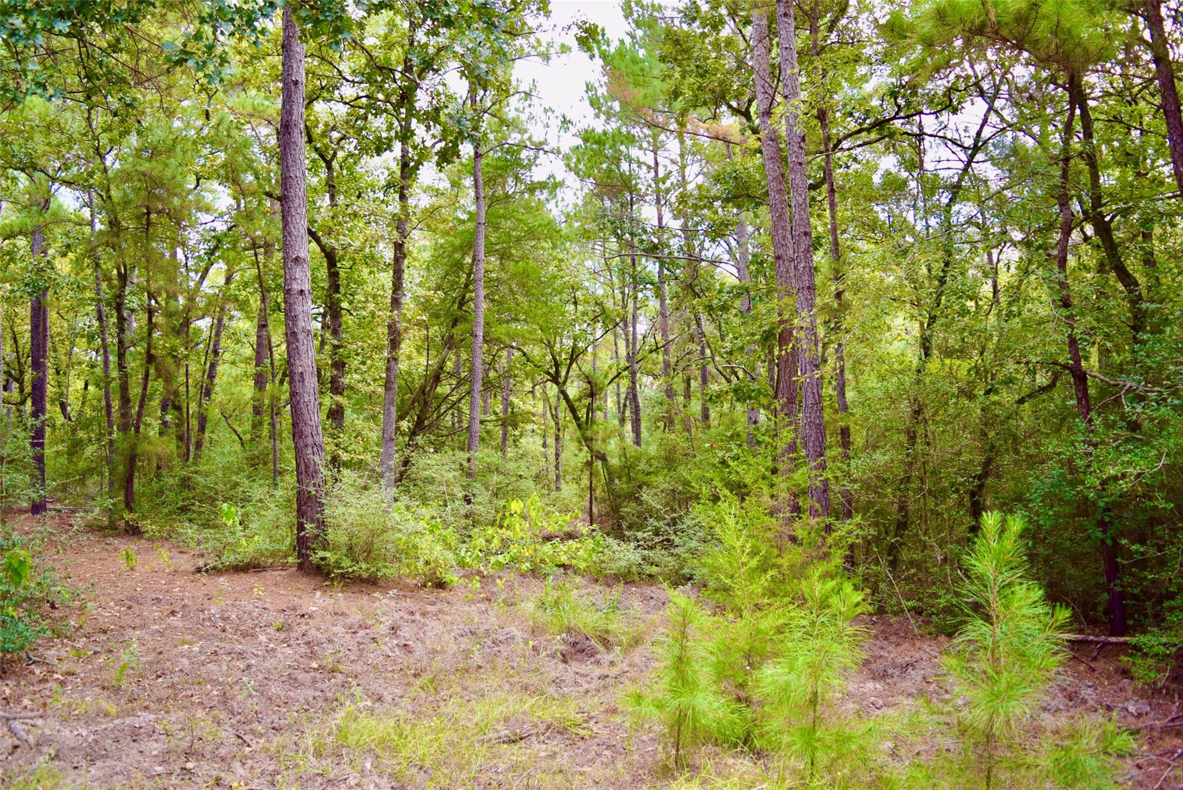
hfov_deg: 67.4
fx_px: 888
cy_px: 395
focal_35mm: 27
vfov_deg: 48.0
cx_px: 592
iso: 200
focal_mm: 18
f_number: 3.5
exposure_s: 1/160
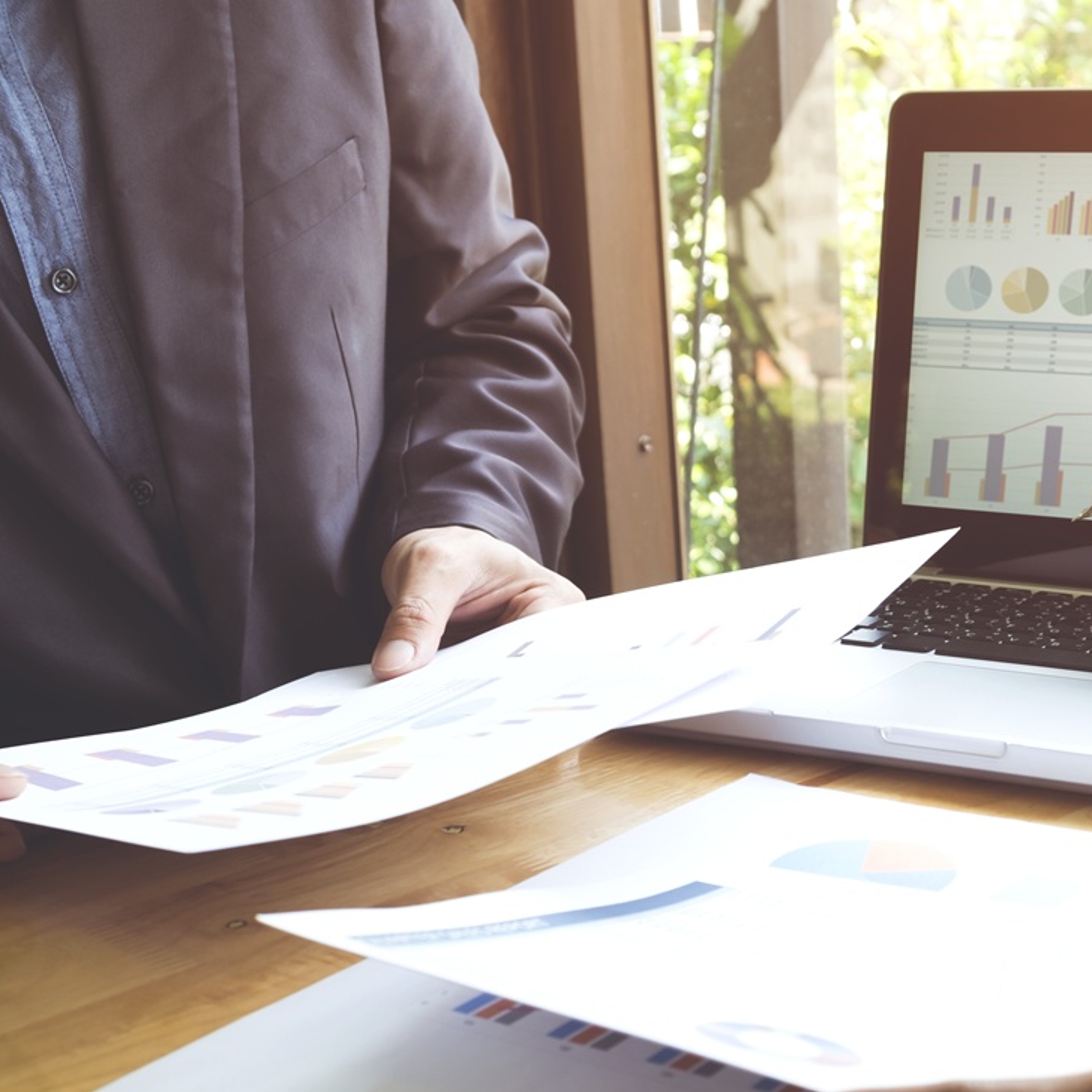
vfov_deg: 27.3
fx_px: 2248
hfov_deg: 26.7
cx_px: 894
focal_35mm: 63
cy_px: 586
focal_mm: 30.2
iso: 250
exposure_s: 1/30
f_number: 6.4
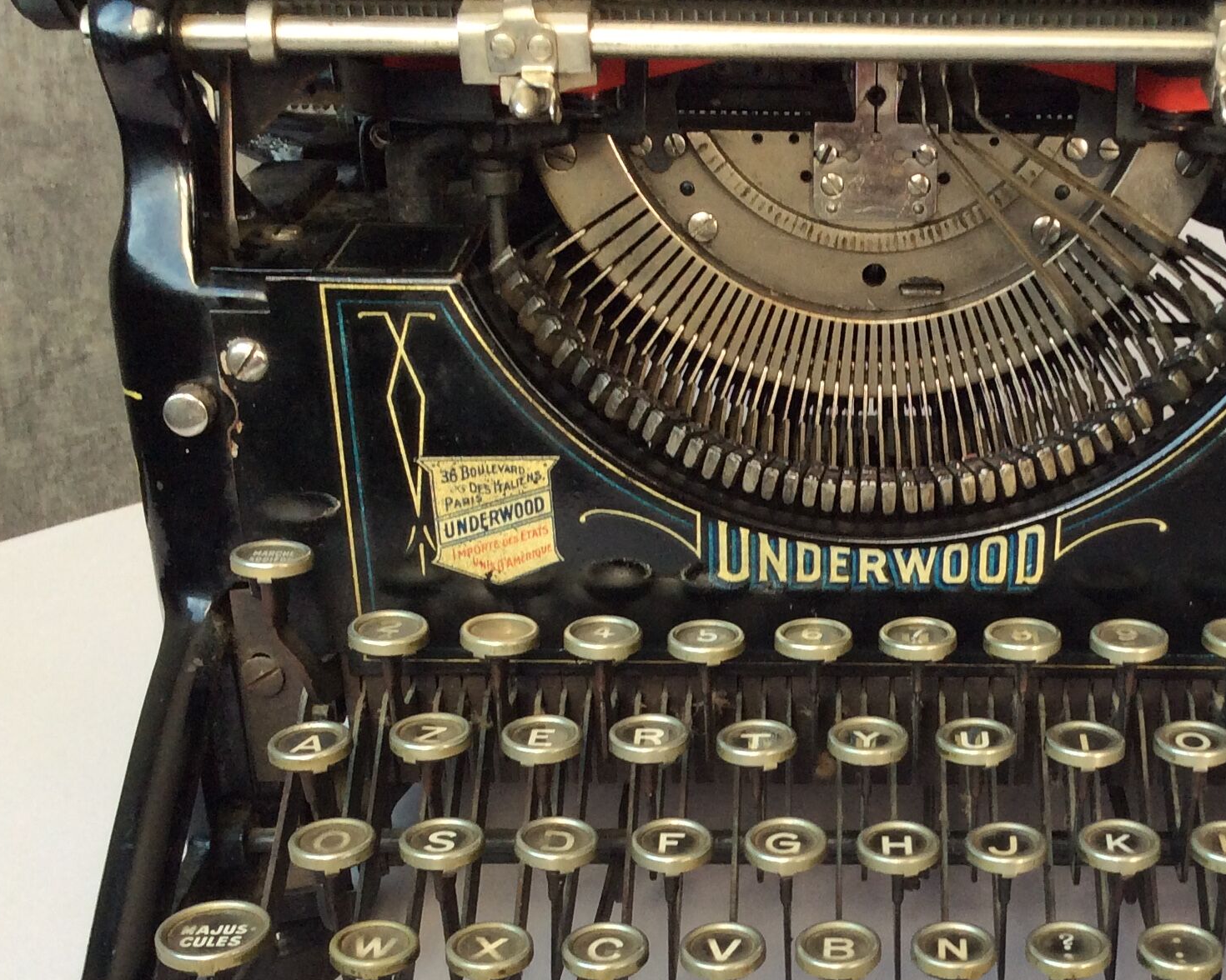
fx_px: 1996
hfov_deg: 33.8
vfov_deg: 27.2
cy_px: 753
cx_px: 845
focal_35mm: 55
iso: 64
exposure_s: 1/100
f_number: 2.4
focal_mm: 3.3
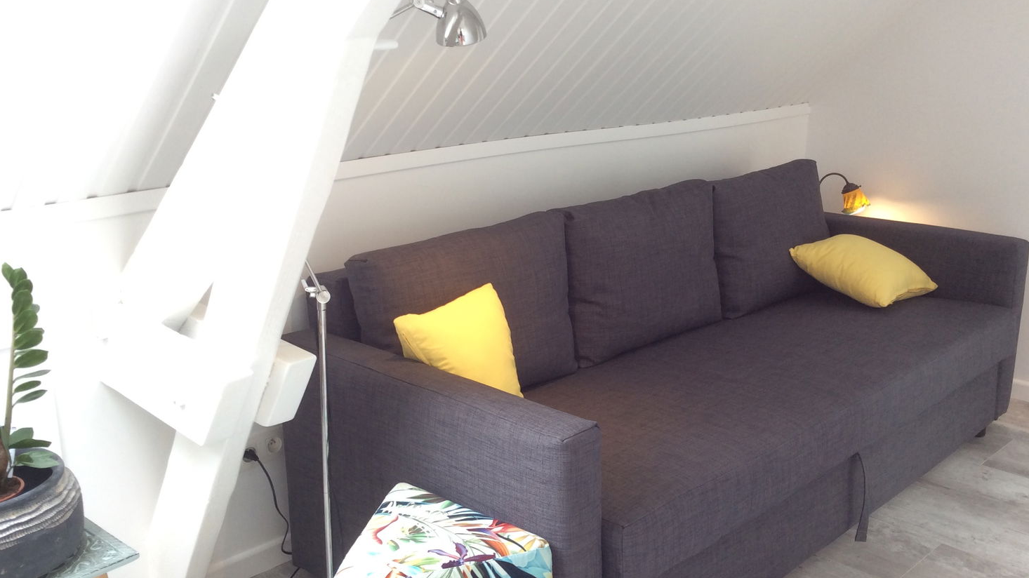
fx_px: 1037
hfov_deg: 52.8
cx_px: 512
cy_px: 291
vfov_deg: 31.2
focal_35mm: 38
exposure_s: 1/33
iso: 32
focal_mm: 3.3
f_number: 2.4
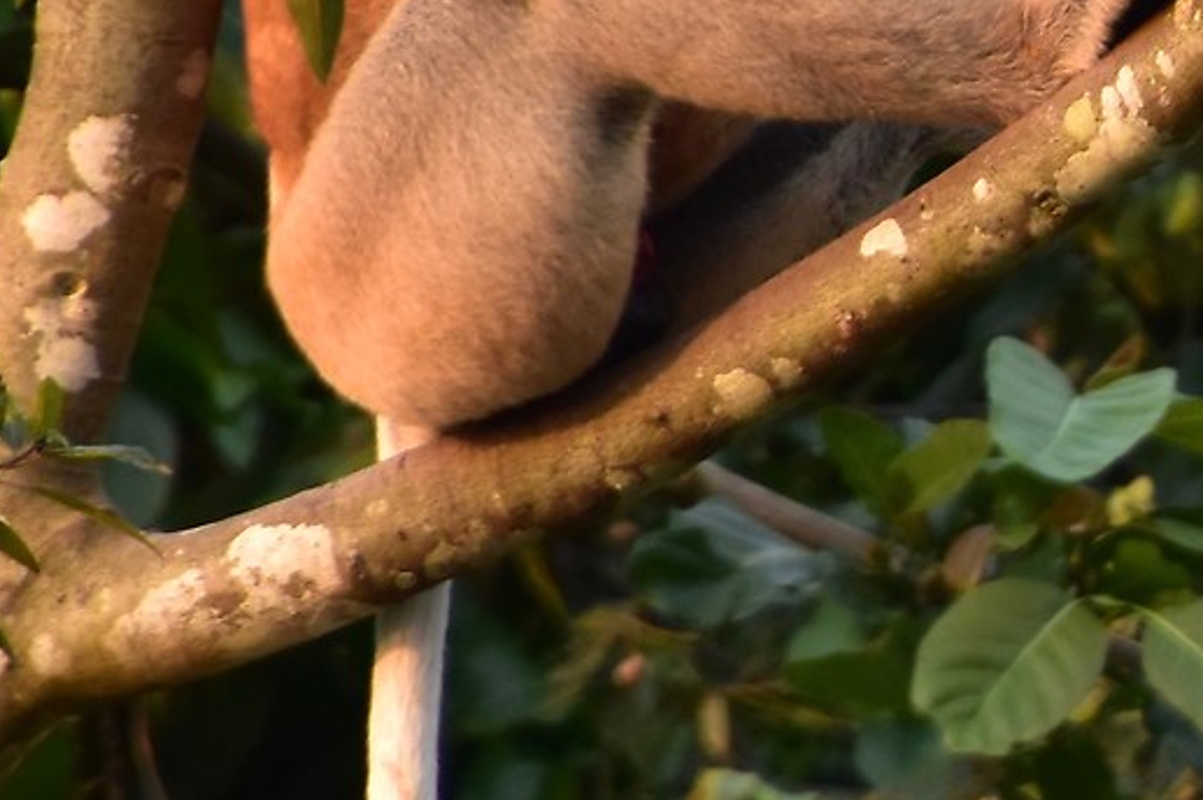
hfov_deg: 1.4
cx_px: 1759
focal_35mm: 1463
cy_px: 293
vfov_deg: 0.9
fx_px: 48856
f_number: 6.3
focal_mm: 210
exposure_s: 1/125
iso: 560
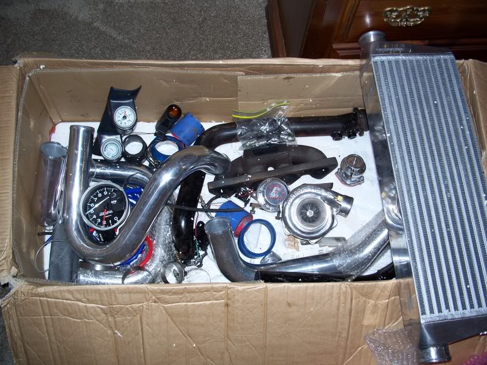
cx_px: 244
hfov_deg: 50.1
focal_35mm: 37
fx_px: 521
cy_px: 182
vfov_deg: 38.7
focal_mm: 7.8
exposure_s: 1/60
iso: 125
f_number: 2.8
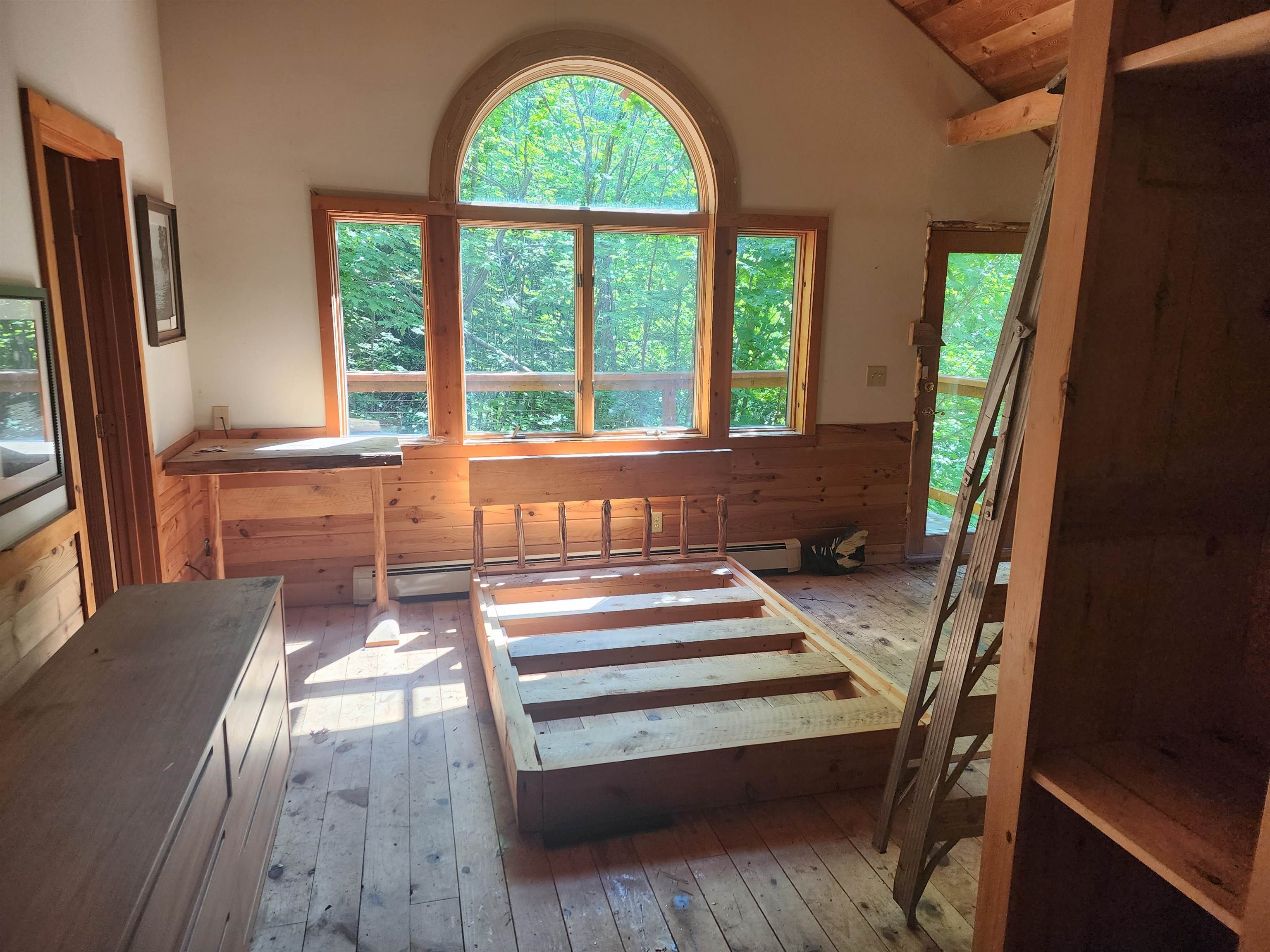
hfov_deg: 73.9
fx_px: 844
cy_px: 476
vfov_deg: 58.9
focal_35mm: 23
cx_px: 635
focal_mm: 6.4
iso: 125
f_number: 1.8
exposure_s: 1/180
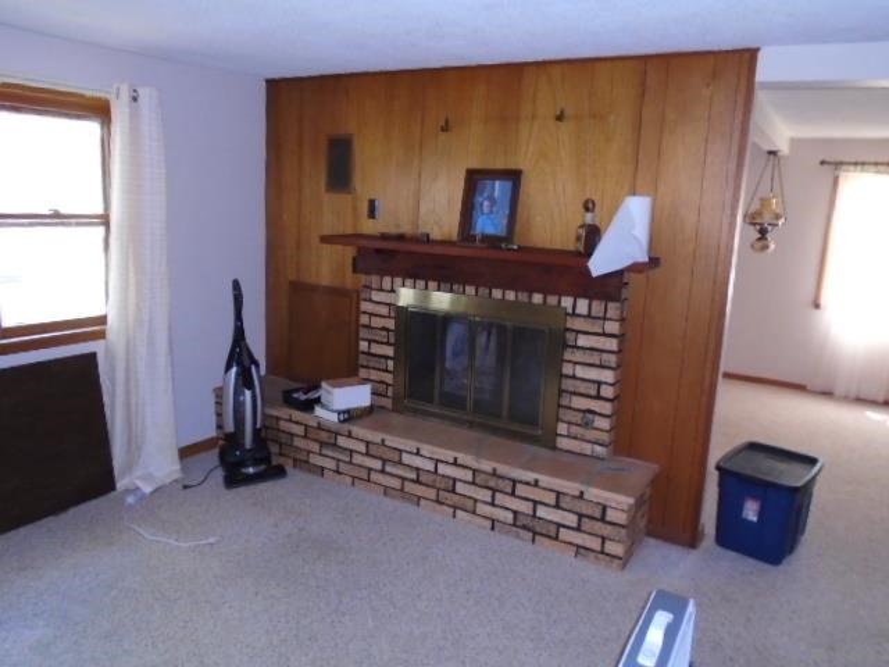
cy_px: 334
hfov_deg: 67.3
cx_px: 444
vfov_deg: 53.1
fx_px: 668
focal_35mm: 26
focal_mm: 4.6
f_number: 3.2
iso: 400
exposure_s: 1/30
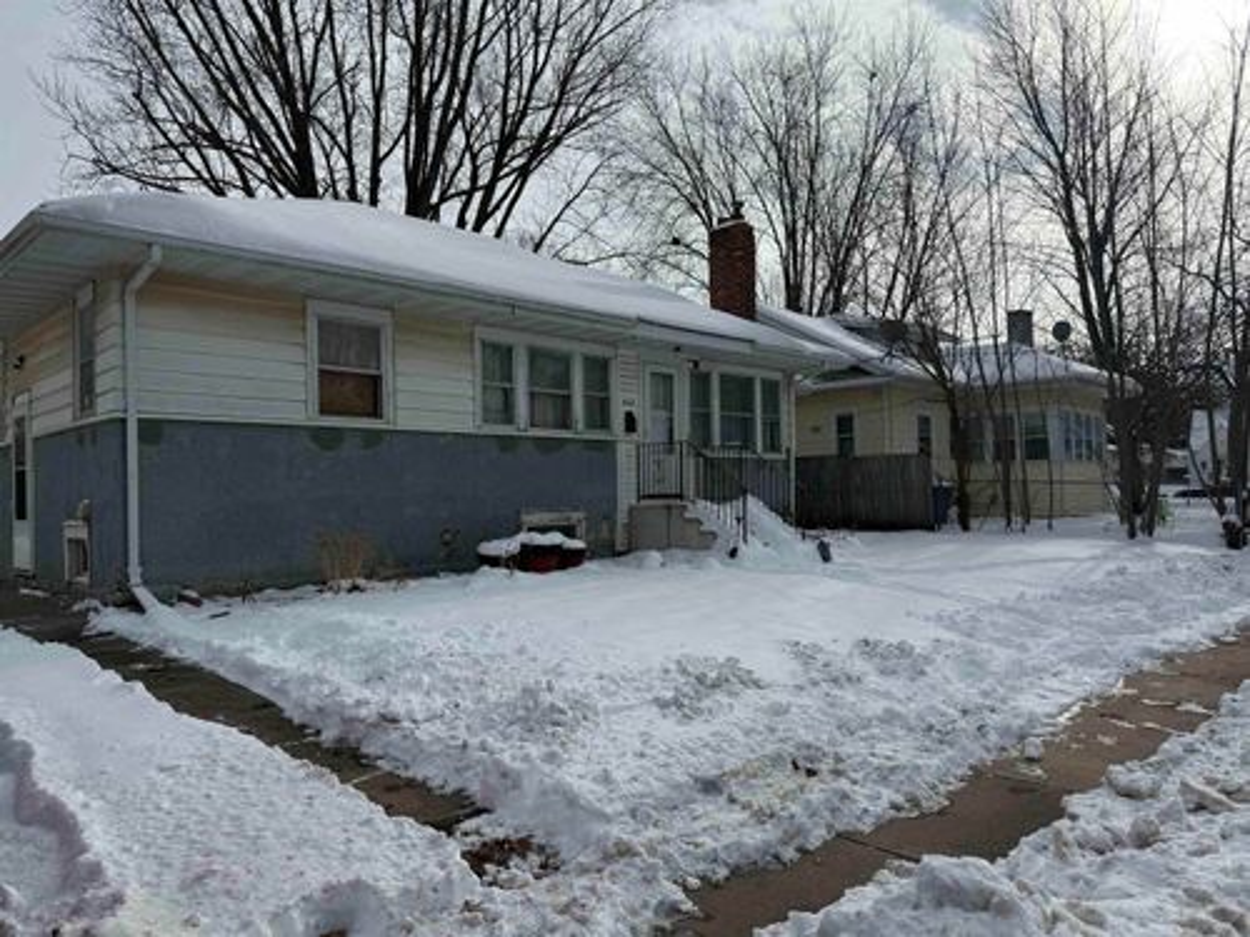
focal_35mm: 24
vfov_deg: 56.8
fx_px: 867
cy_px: 468
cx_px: 625
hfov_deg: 71.6
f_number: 1.78
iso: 80
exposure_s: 1/11905
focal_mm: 6.76
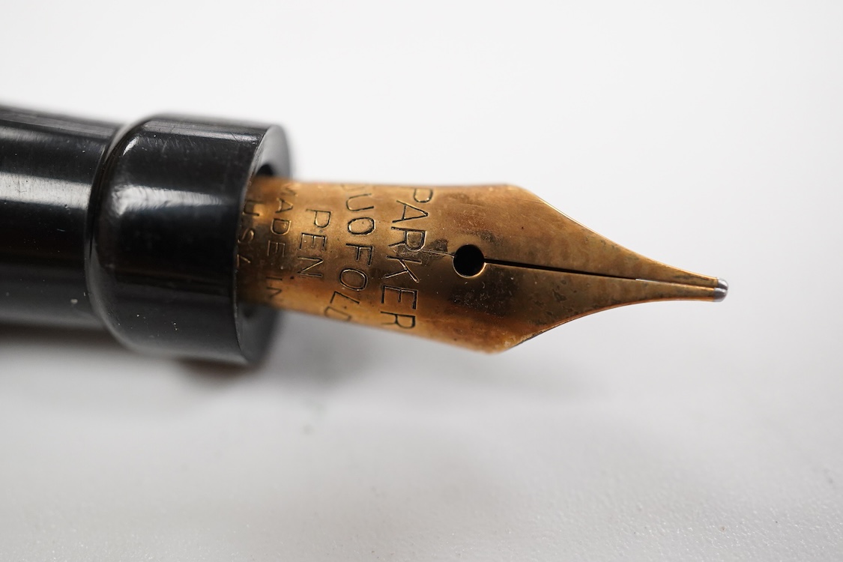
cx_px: 422
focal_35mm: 45
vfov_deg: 29.9
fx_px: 1054
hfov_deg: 43.6
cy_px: 281
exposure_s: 1/200
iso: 2500
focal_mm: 30
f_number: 9
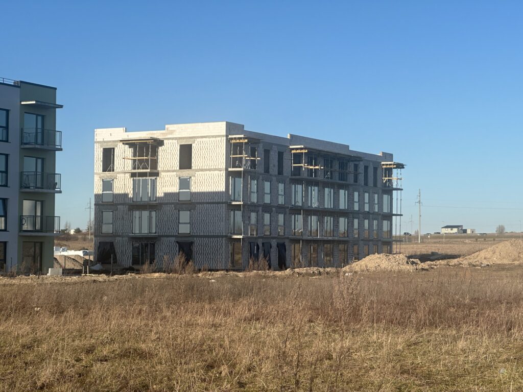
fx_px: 1163
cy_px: 196
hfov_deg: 25.3
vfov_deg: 19.1
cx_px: 262
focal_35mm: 77
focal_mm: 9
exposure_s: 1/943
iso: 32
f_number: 2.8
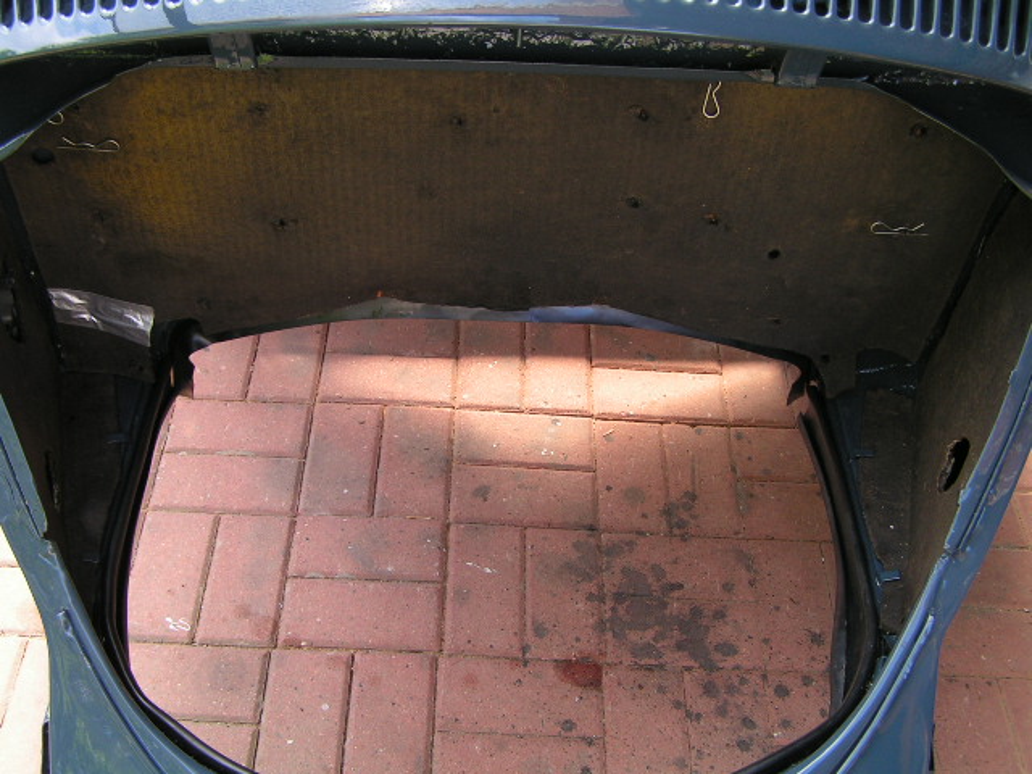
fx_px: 1133
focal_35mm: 38
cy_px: 387
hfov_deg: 49.0
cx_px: 516
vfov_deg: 37.7
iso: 50
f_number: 3.2
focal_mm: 6.3
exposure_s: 1/60
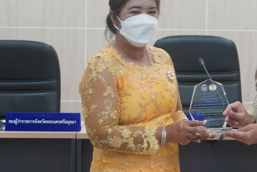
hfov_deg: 18.3
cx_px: 202
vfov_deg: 12.3
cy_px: 85
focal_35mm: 111
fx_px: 792
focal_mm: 26
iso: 400
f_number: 4.5
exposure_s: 1/40
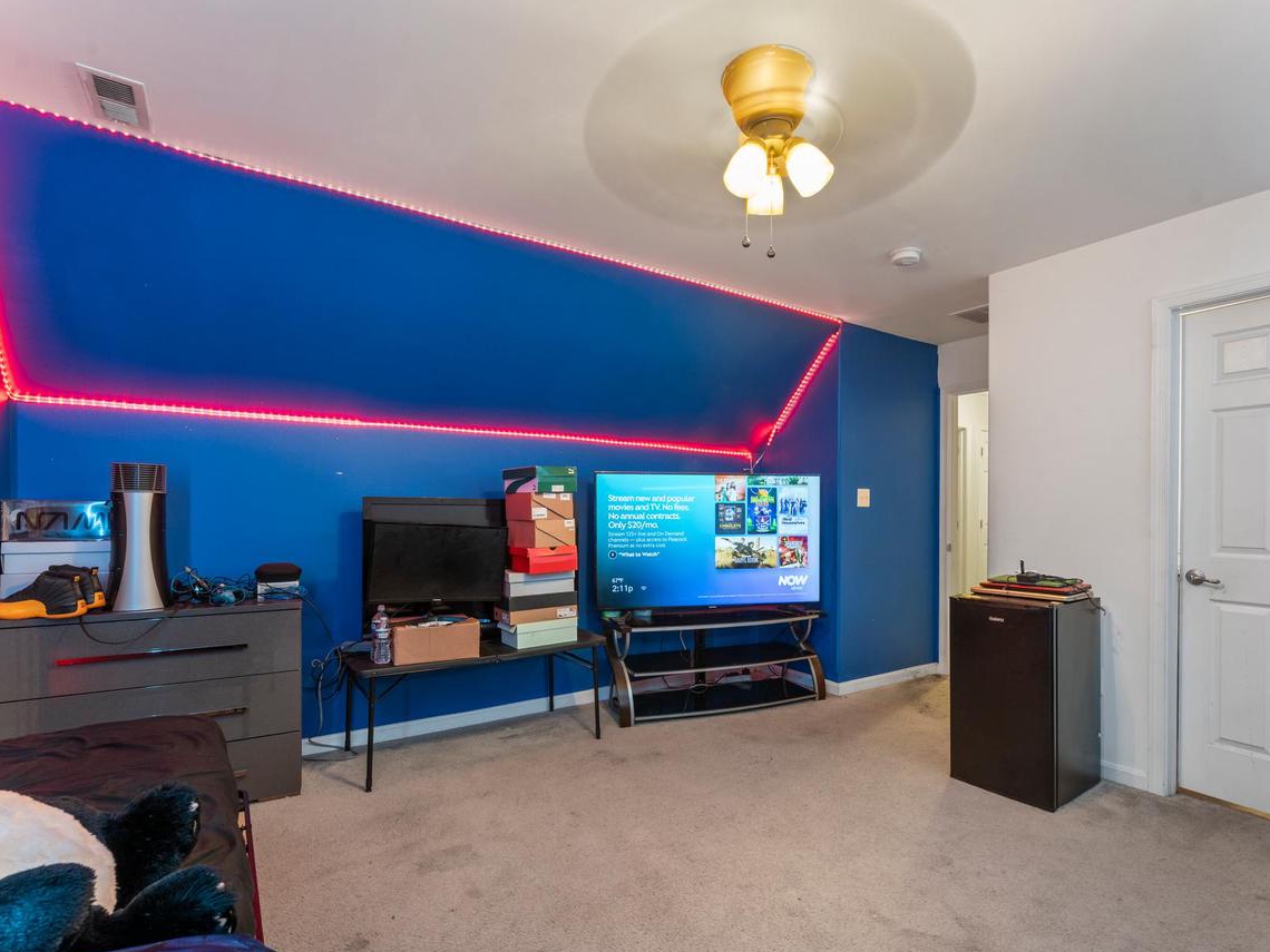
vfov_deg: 74.5
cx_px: 678
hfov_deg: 90.9
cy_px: 530
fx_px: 624
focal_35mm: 17
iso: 400
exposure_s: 1/2
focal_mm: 14
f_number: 9
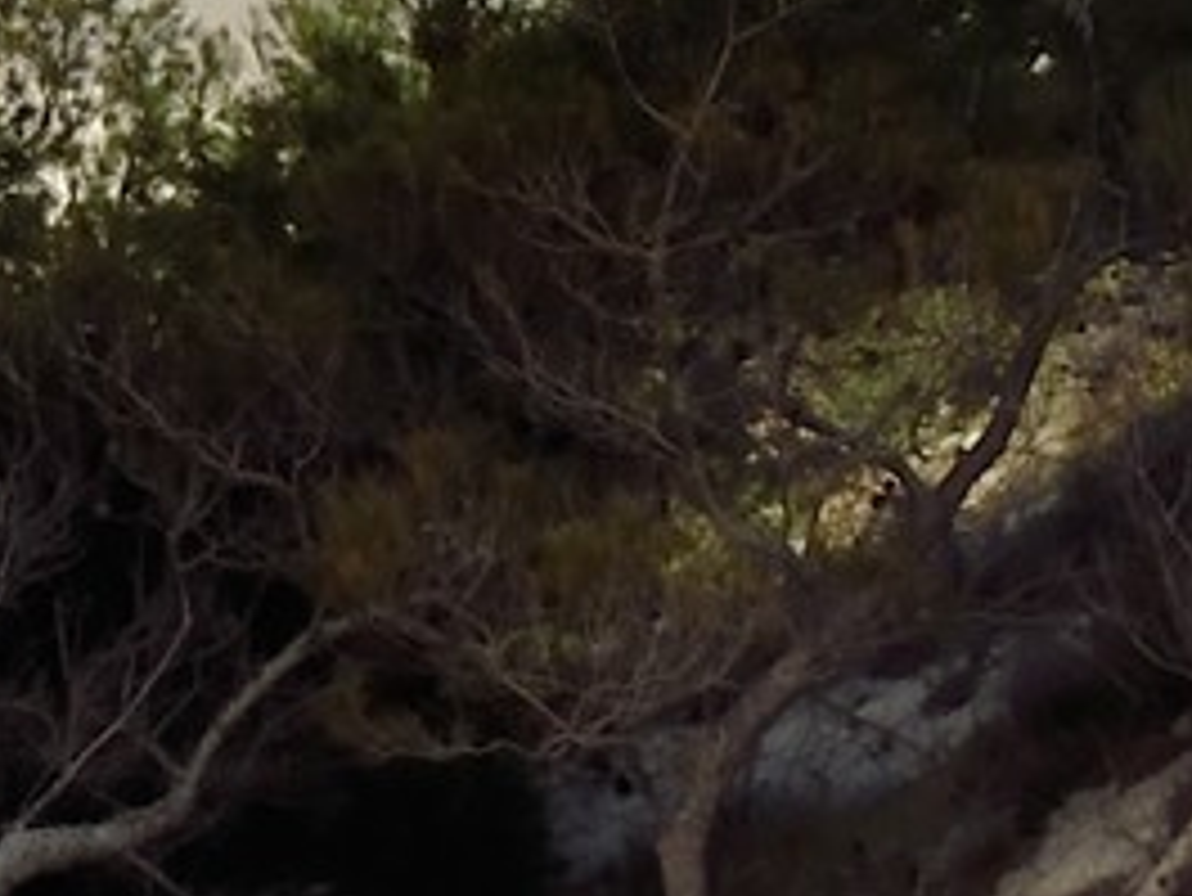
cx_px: 373
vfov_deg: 6.4
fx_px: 7200
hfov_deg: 9.5
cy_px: -2015
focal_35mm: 209
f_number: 14
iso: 200
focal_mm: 24
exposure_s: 1/250
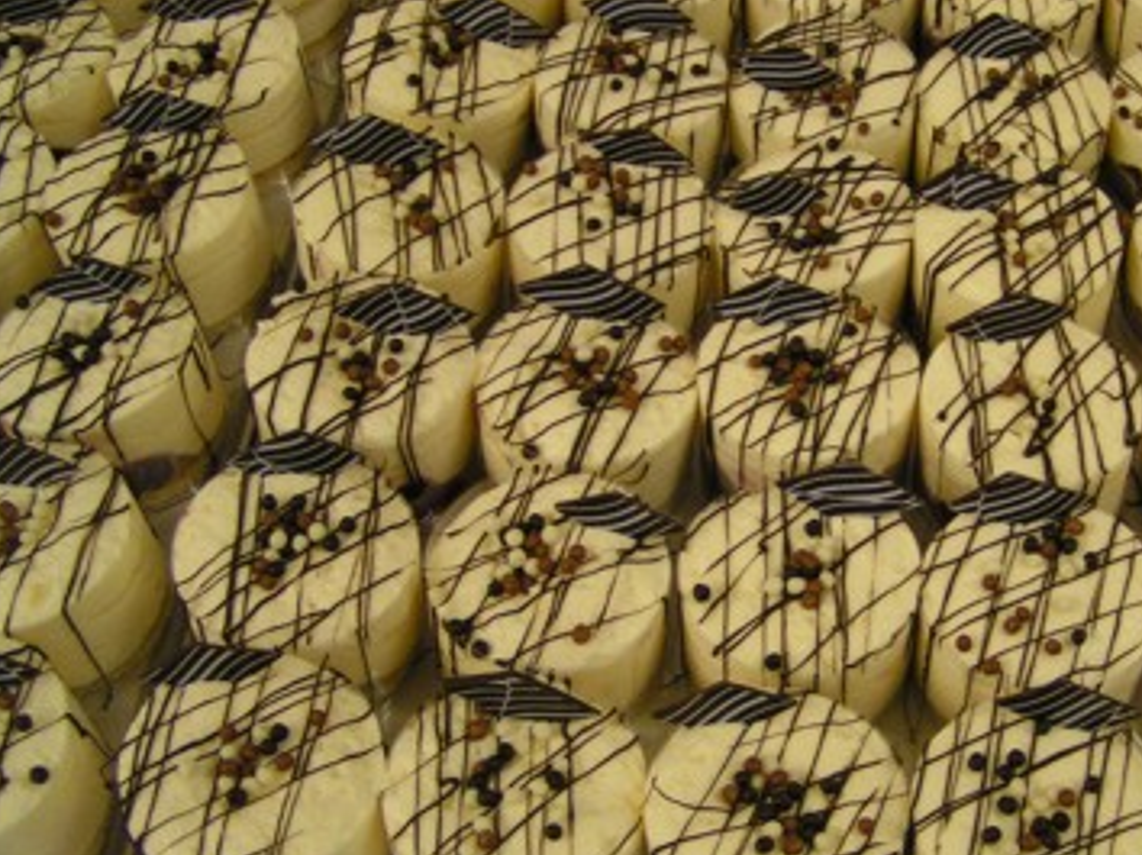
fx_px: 1813
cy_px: 410
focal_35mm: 55
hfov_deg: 34.4
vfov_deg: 26.5
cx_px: 819
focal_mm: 5.8
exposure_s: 1/40
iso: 160
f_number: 2.8
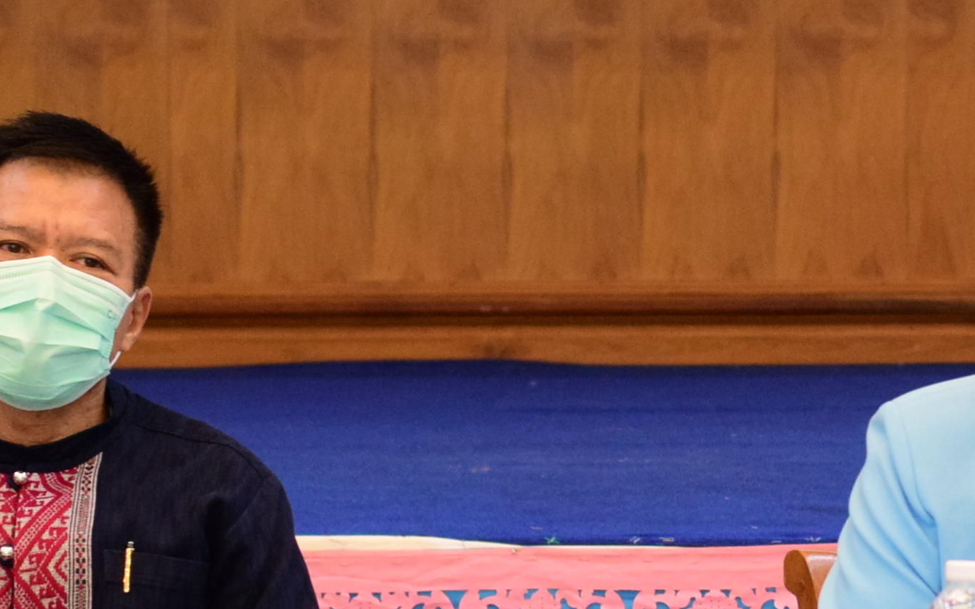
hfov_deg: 8.2
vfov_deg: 5.2
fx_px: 6722
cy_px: 314
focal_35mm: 253
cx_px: 1083
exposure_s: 1/60
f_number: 3.5
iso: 1600
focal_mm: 50
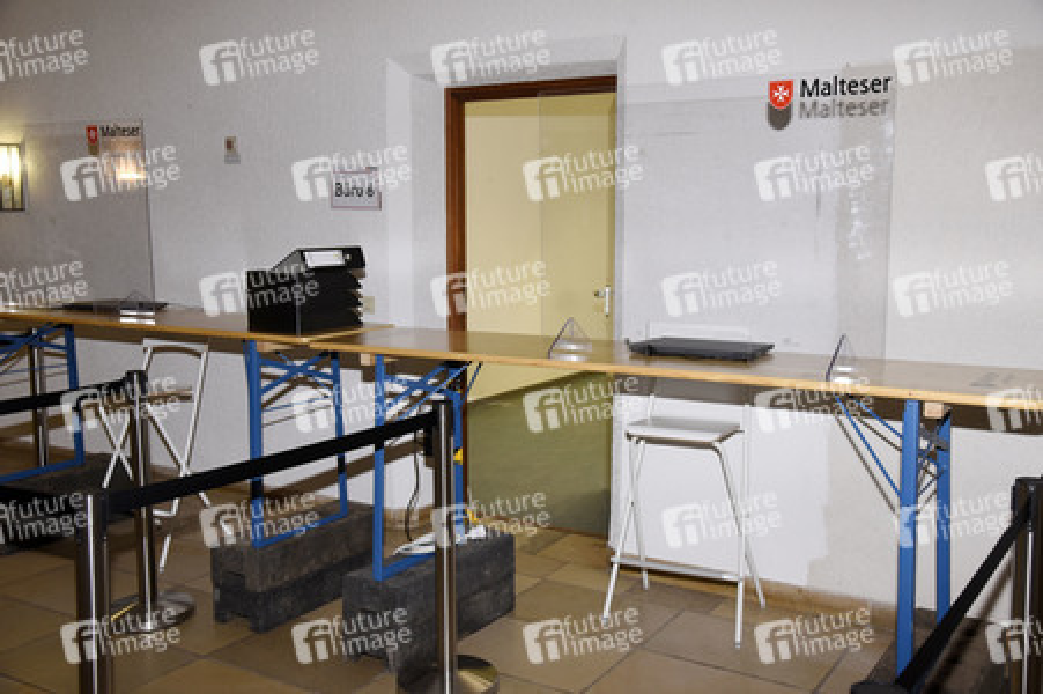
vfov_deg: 35.0
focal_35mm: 38
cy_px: 347
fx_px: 1100
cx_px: 522
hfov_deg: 50.7
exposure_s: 1/125
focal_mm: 38
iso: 1600
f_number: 6.3
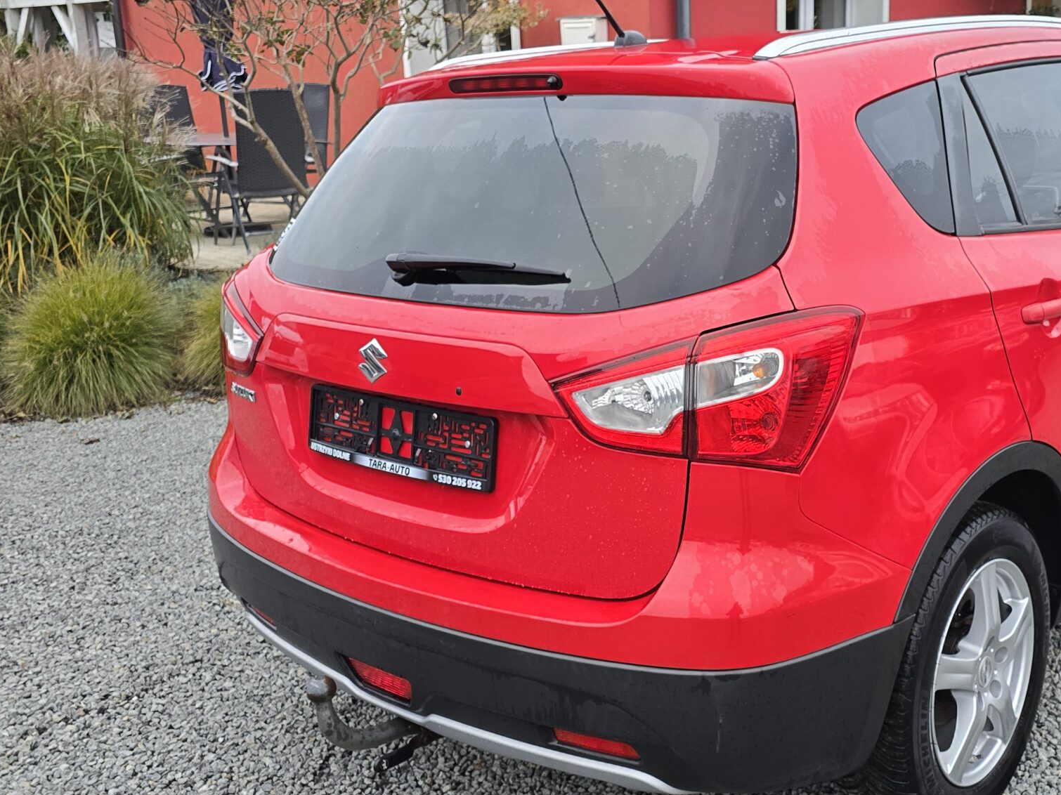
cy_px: 382
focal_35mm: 39
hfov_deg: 46.9
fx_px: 1195
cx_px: 725
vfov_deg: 36.8
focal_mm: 6.3
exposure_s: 1/180
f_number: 1.7
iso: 200
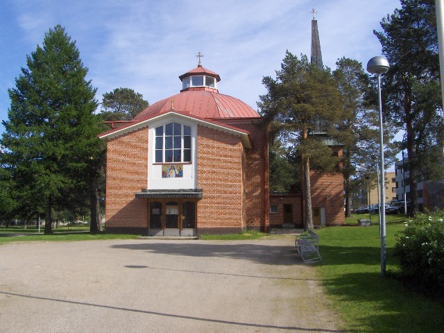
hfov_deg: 52.6
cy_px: 166
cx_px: 222
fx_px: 449
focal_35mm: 35
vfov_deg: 40.7
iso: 100
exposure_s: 1/943
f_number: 4.3
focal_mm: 5.8
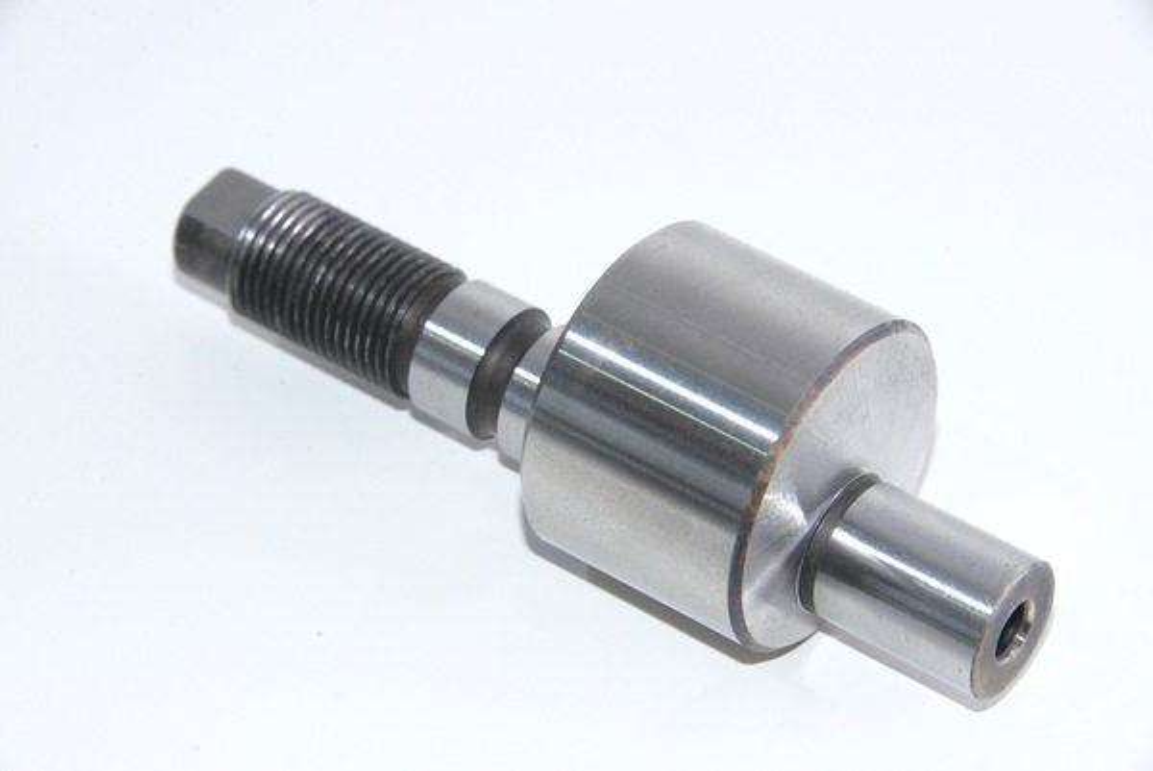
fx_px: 9615
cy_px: 386
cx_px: 576
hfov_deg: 6.9
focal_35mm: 300
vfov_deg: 4.6
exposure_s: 1/250
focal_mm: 300
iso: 1600
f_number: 16
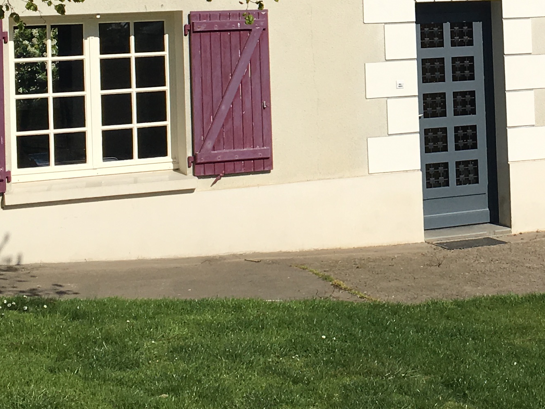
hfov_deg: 21.7
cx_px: 507
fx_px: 1386
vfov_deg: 16.4
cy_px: -25
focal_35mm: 88
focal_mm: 4.15
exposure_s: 1/3344
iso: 25
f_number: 2.2
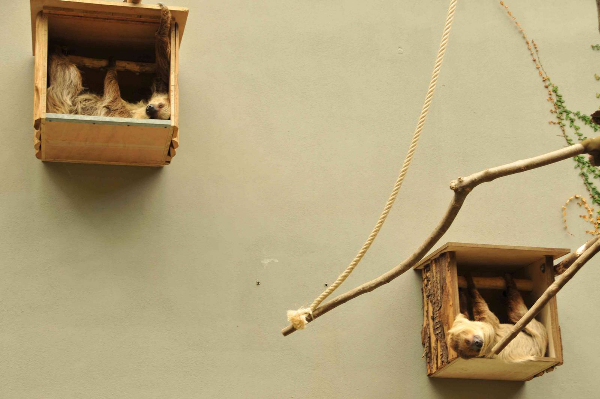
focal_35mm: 75
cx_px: 300
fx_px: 1249
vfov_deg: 18.1
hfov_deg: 27.0
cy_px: 200
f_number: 8
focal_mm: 50
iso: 200
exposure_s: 1/13
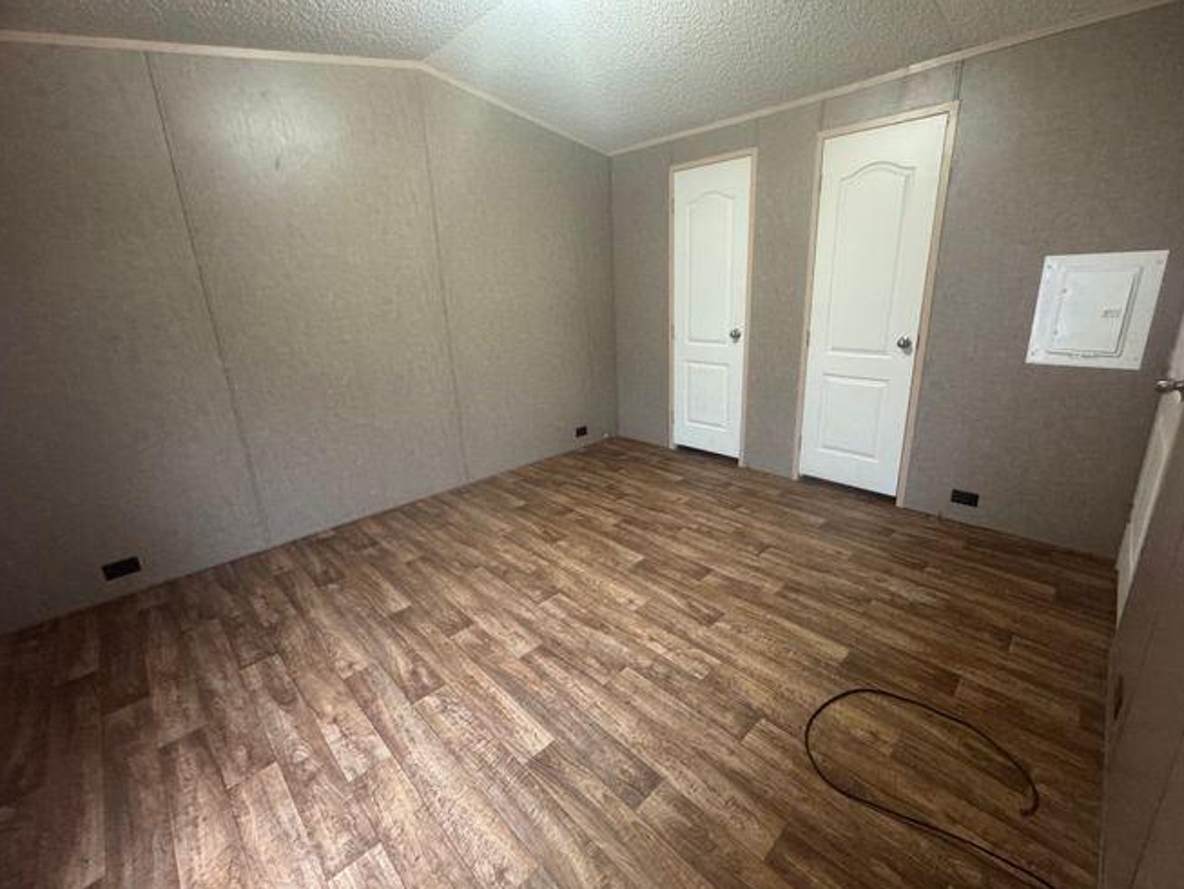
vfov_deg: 81.7
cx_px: 613
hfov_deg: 98.1
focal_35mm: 15
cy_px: 431
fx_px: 513
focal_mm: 2.22
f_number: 2.2
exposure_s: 1/60
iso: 800
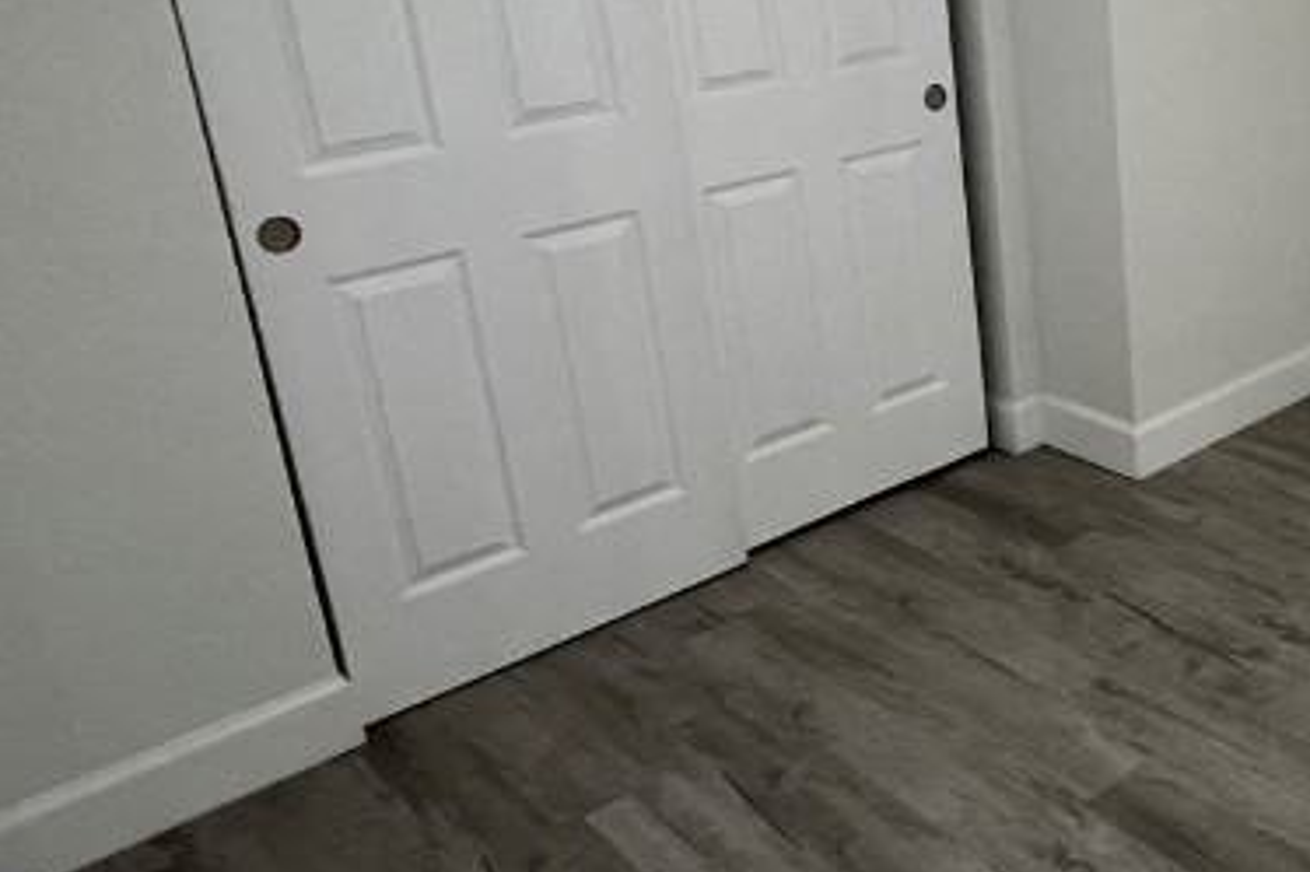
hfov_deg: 45.3
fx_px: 1346
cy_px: 266
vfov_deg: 35.4
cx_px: 1257
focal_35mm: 37
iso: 200
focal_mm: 1.57
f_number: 1.8
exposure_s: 1/60
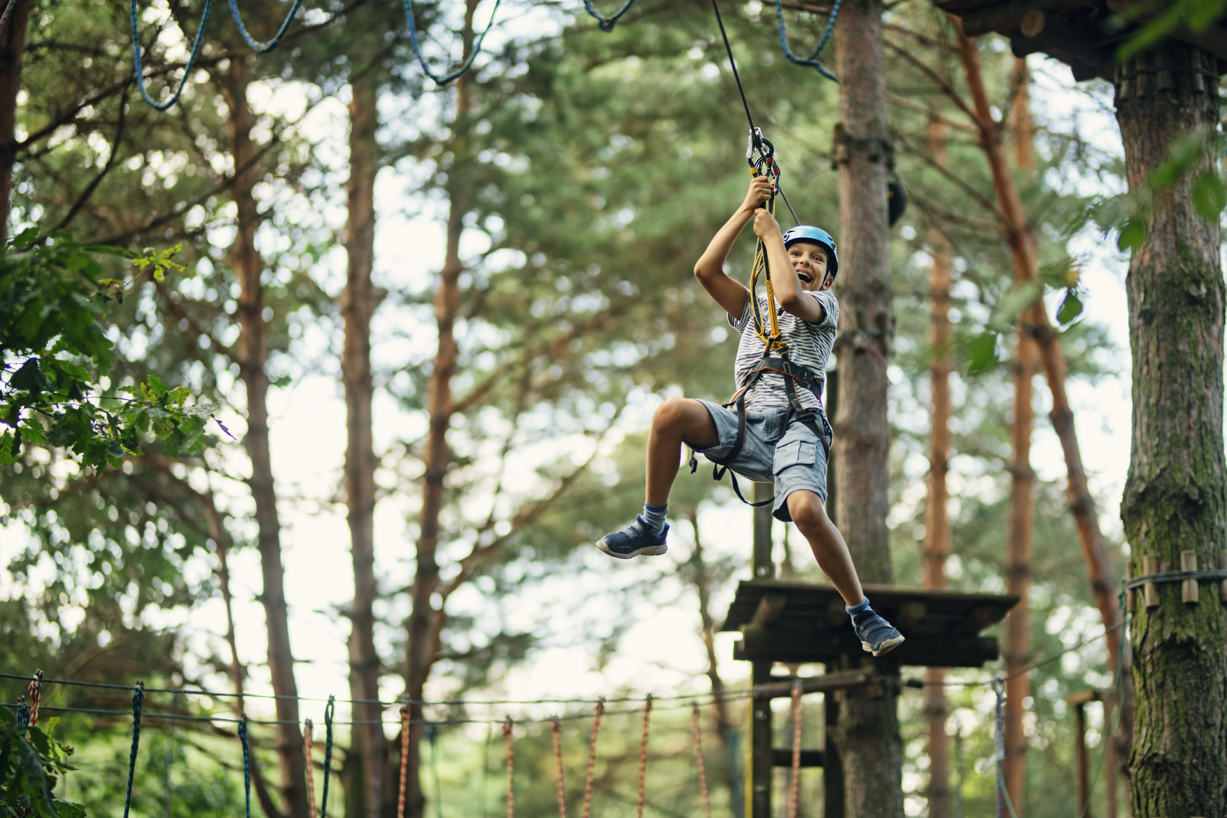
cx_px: 614
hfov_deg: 23.9
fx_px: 2897
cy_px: 409
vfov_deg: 16.1
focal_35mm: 85
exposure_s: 1/1000
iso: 280
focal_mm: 85
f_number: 1.4
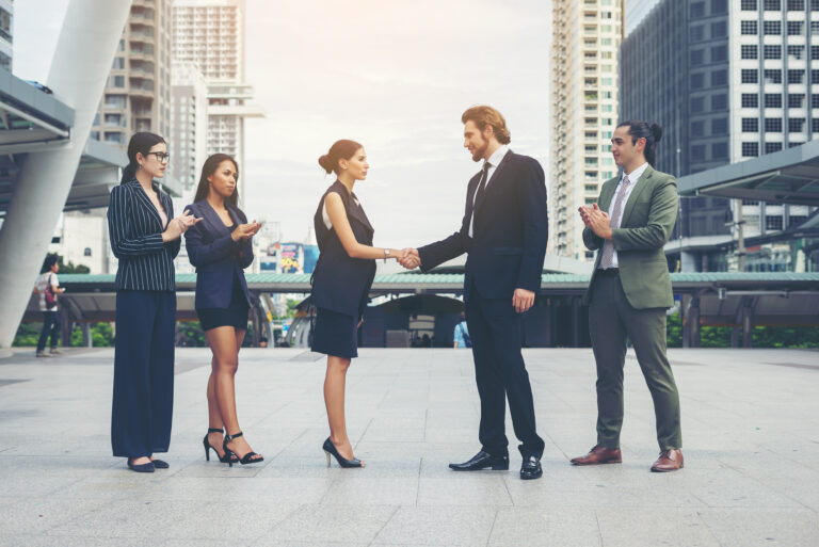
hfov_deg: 39.6
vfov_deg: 27.0
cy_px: 274
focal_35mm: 50
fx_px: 1138
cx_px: 410
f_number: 3.5
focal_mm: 50
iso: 100
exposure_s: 1/400
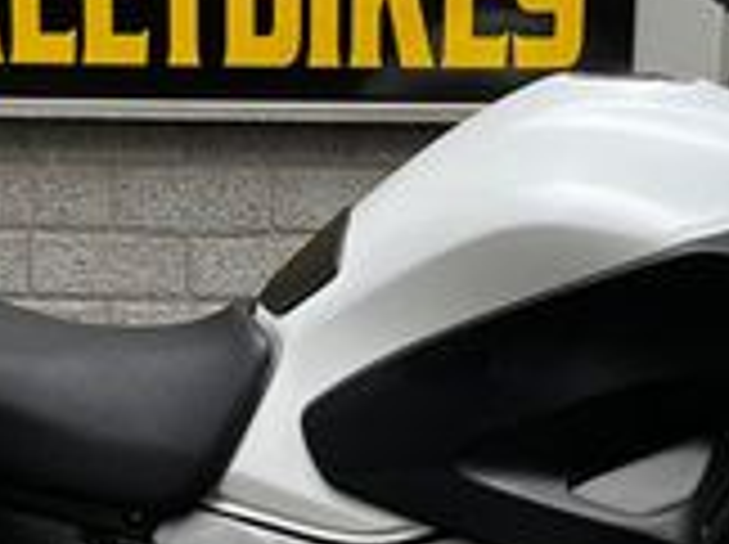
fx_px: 2166
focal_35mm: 103
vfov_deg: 14.3
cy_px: 396
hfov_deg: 19.1
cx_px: 302
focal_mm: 5.1
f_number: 1.6
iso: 100
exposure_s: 1/100
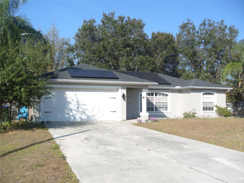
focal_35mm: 35
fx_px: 247
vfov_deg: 40.7
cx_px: 122
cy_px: 92
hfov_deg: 52.6
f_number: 2.8
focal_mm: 7.8
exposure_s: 1/2000
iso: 80
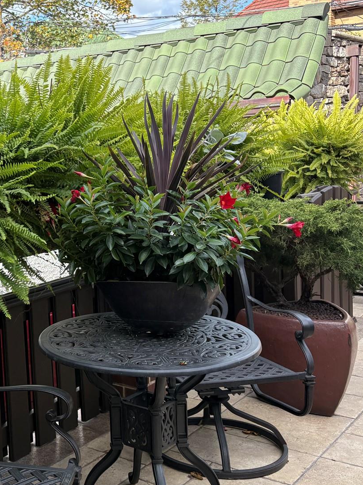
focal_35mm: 49
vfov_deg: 38.9
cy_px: 220
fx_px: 685
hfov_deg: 27.2
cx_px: -37
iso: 64
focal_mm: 5.96
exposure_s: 1/973
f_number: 1.6
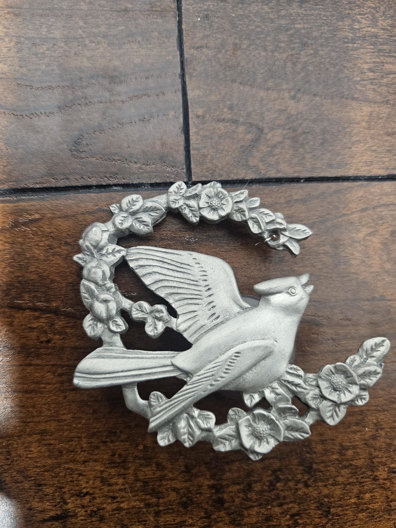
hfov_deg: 58.9
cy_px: 264
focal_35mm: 23
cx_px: 198
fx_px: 351
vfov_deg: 73.9
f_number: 1.7
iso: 800
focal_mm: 6.3
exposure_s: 1/60
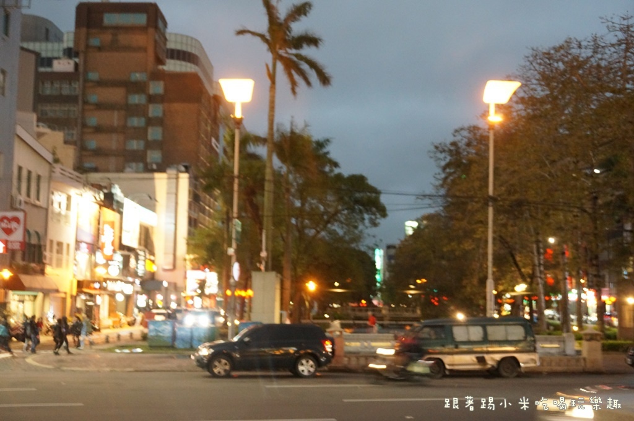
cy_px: 210
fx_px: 818
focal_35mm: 46
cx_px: 317
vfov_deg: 28.9
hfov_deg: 42.4
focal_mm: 31
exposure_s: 1/15
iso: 3200
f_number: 5
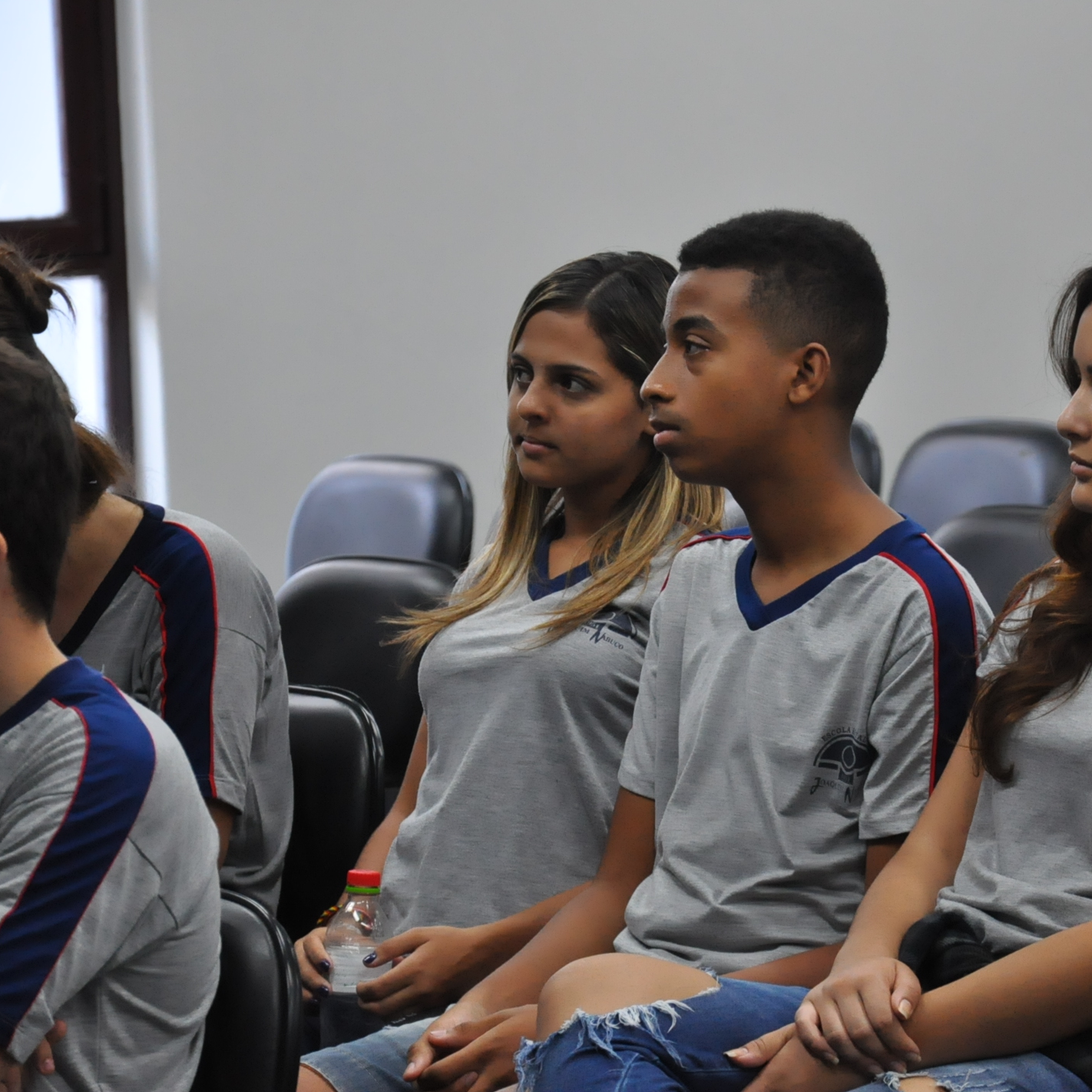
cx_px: 680
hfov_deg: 8.7
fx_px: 7197
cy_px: 546
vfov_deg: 8.7
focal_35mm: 202
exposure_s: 1/100
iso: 2000
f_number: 5.6
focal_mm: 105
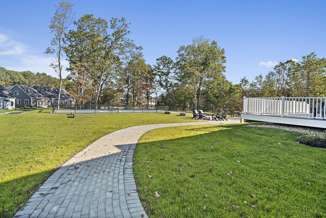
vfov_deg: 67.4
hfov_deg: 90.0
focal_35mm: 18
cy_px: 109
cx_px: 163
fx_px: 163
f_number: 8
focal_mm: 18
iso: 320
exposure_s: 1/100
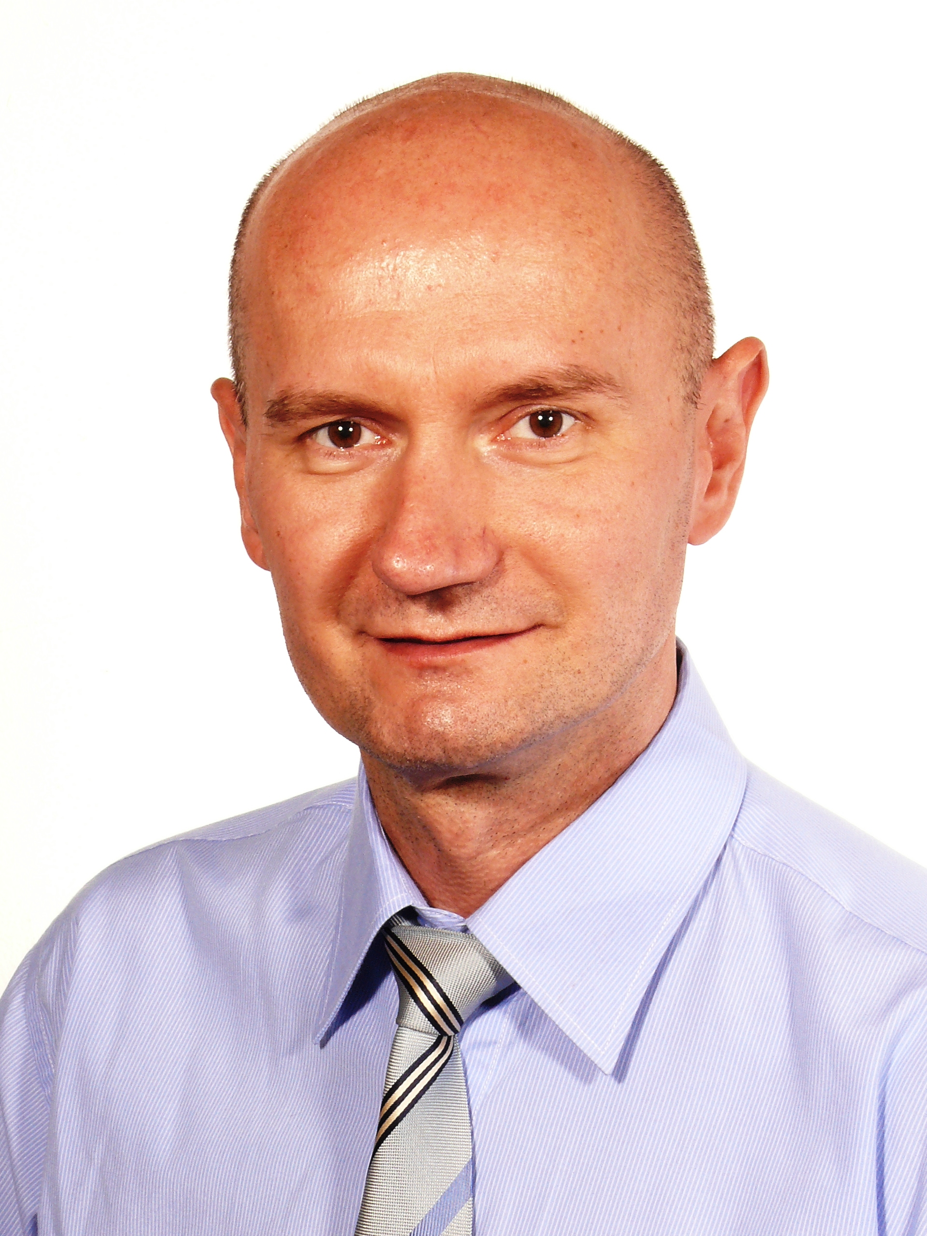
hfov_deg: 12.0
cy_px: 618
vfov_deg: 16.0
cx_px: 464
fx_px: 4392
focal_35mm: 123
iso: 100
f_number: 10
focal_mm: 18.1
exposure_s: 1/500
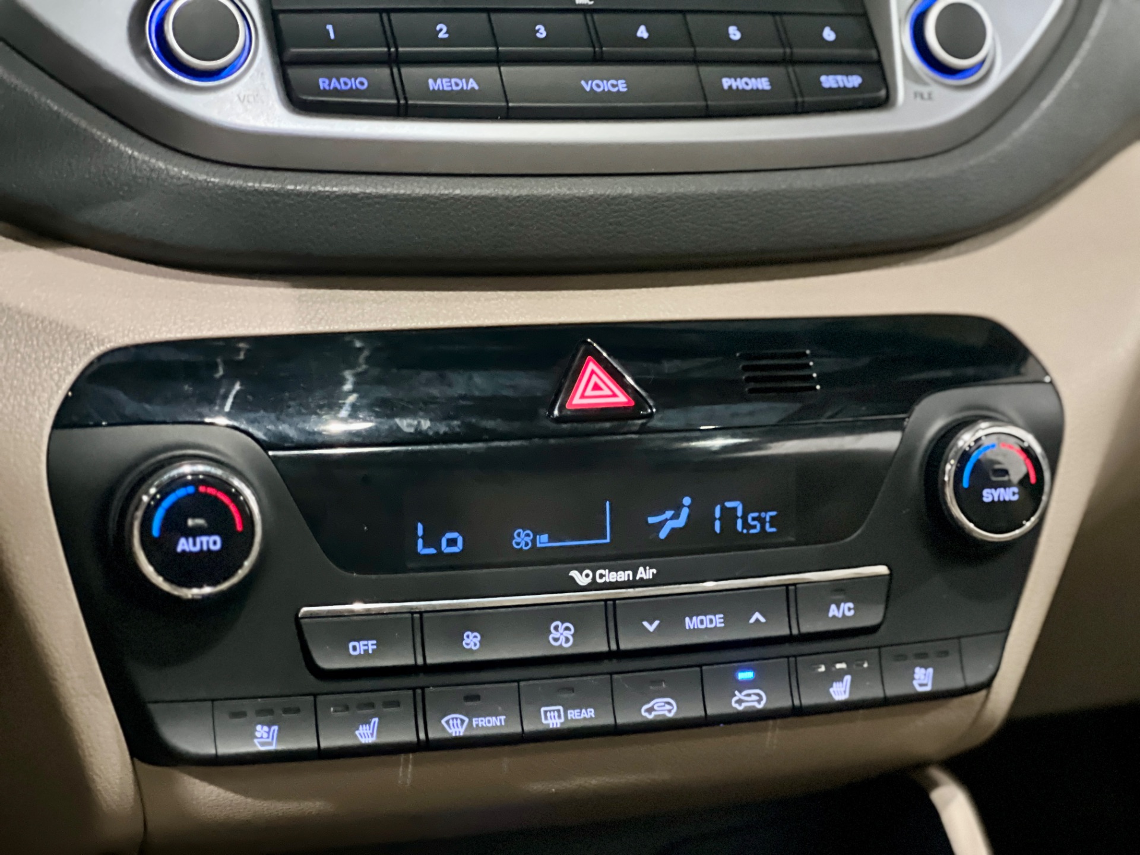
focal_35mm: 77
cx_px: 570
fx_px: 2536
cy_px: 428
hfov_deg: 25.3
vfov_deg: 19.1
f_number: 2.8
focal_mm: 9
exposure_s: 1/15
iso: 1250
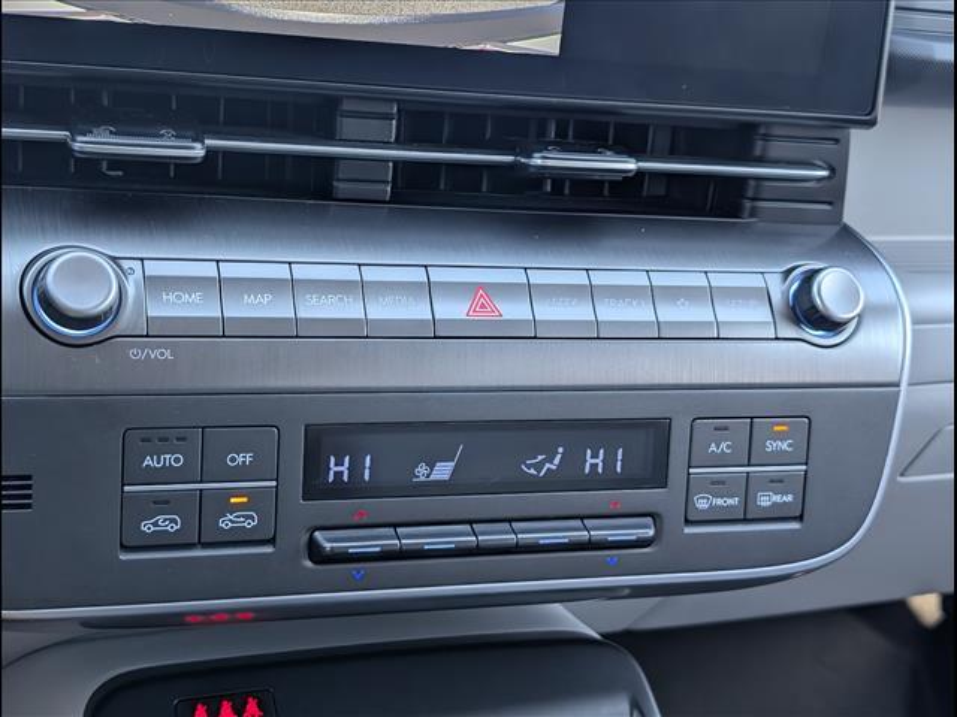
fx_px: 1355
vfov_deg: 29.7
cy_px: 358
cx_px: 478
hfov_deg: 38.9
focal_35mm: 49
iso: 110
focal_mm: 6.9
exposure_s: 1/213
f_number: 1.68
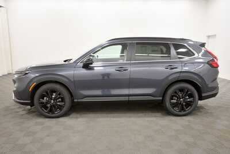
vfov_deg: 48.0
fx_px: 173
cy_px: 77
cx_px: 115
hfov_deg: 67.4
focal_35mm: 27
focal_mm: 18
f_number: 5.6
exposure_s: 1/125
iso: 1100
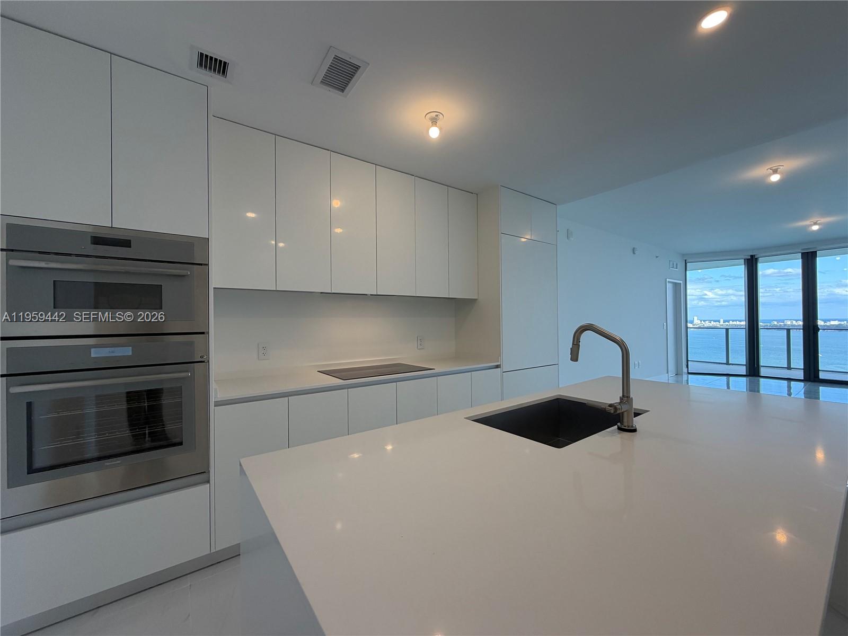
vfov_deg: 85.7
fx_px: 343
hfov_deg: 102.1
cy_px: 318
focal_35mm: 14
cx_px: 424
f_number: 2.2
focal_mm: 2.22
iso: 80
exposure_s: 1/120
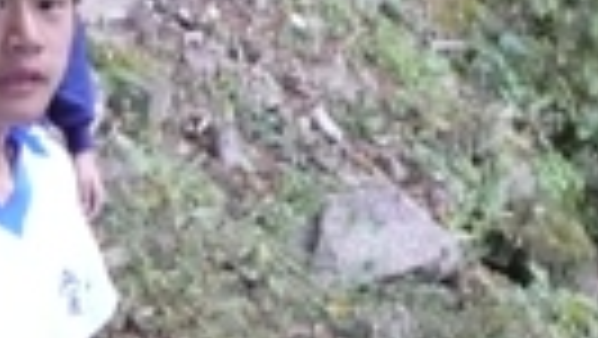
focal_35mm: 117
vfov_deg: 10.0
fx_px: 1856
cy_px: -194
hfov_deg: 18.3
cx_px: 283
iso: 400
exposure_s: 1/50
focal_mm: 5.2
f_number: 3.5
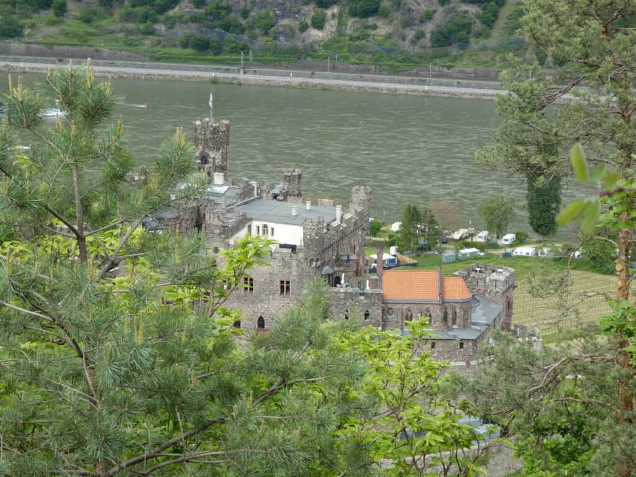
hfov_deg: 23.3
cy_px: 238
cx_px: 318
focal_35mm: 84
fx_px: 1543
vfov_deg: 17.6
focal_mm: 15
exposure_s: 1/100
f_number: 4.8
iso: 80
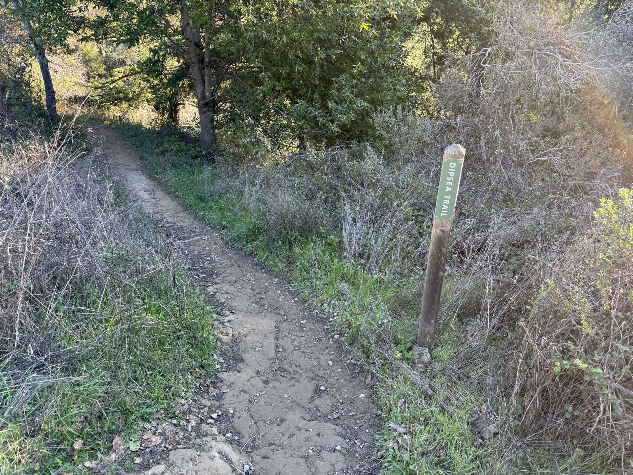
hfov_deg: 71.6
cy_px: 238
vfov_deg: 56.8
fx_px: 439
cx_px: 316
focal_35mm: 24
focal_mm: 6.76
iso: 64
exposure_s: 1/121
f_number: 1.78
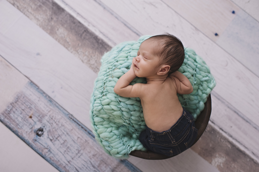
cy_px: 86
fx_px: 252
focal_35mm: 35
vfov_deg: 37.8
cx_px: 130
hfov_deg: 54.5
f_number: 3.2
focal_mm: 35
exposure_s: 1/250
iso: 640
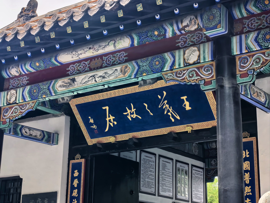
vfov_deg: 21.3
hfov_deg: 28.2
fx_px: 538
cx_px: 135
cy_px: 102
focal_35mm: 69
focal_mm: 5.75
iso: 50
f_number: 2
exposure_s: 1/370
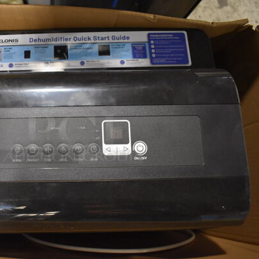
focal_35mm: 35
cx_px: 71
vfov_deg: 47.2
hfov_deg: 45.9
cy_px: 130
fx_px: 296
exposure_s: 1/125
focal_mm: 18
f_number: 3.5
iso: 3200
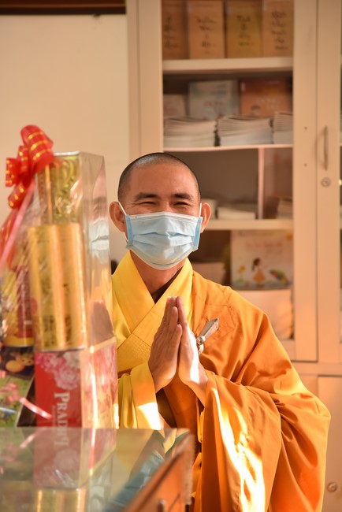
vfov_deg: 17.1
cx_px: 171
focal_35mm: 120
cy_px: 256
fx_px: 1708
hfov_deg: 11.4
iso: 1250
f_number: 4
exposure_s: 1/125
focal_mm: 120
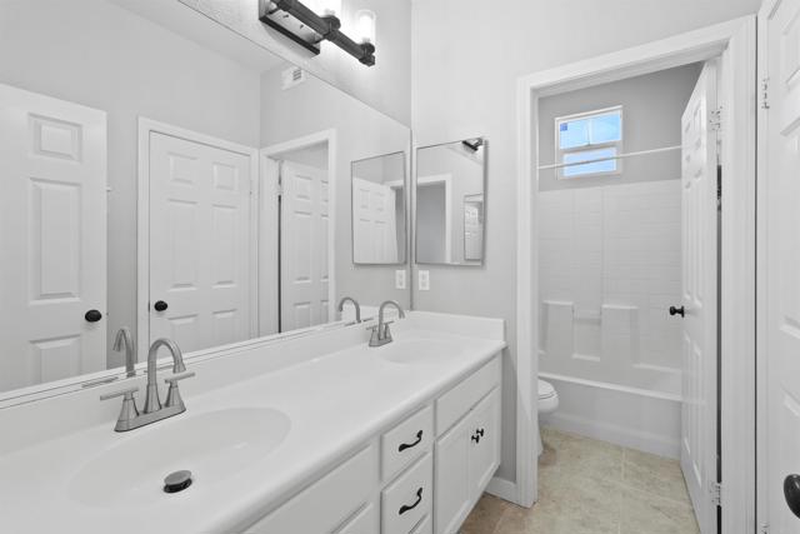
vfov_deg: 72.1
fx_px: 367
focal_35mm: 16
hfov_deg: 95.0
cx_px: 400
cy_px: 267
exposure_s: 1/15
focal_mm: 16.5
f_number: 7.1
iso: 800
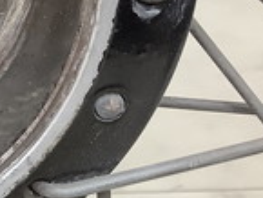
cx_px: -225
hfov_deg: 13.6
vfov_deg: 11.2
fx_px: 973
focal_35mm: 128
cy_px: -74
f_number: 2.4
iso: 160
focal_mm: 3.3
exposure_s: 1/60
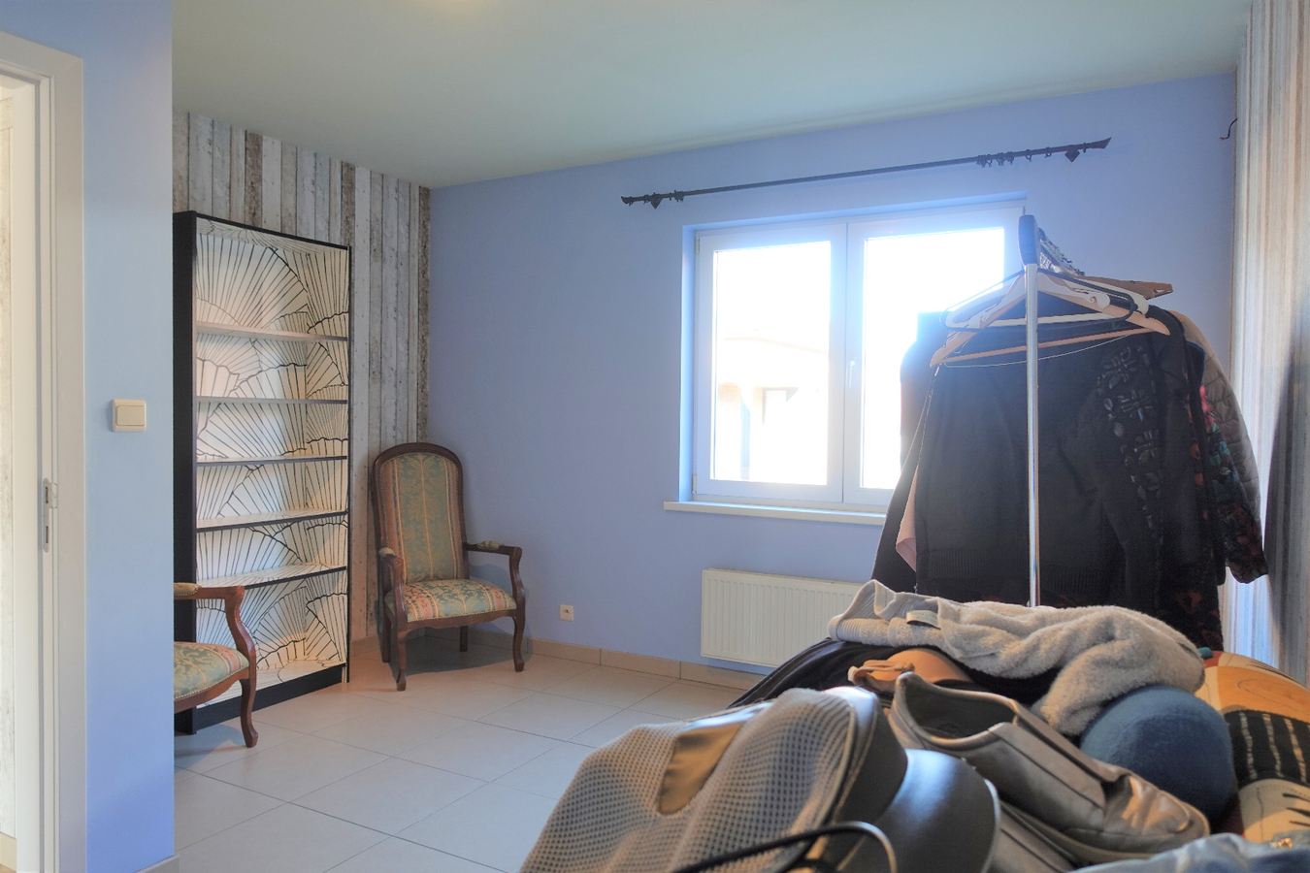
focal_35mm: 24
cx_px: 655
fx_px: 873
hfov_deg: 73.7
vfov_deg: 53.1
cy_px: 436
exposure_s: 1/30
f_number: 2.5
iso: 125
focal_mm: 8.8
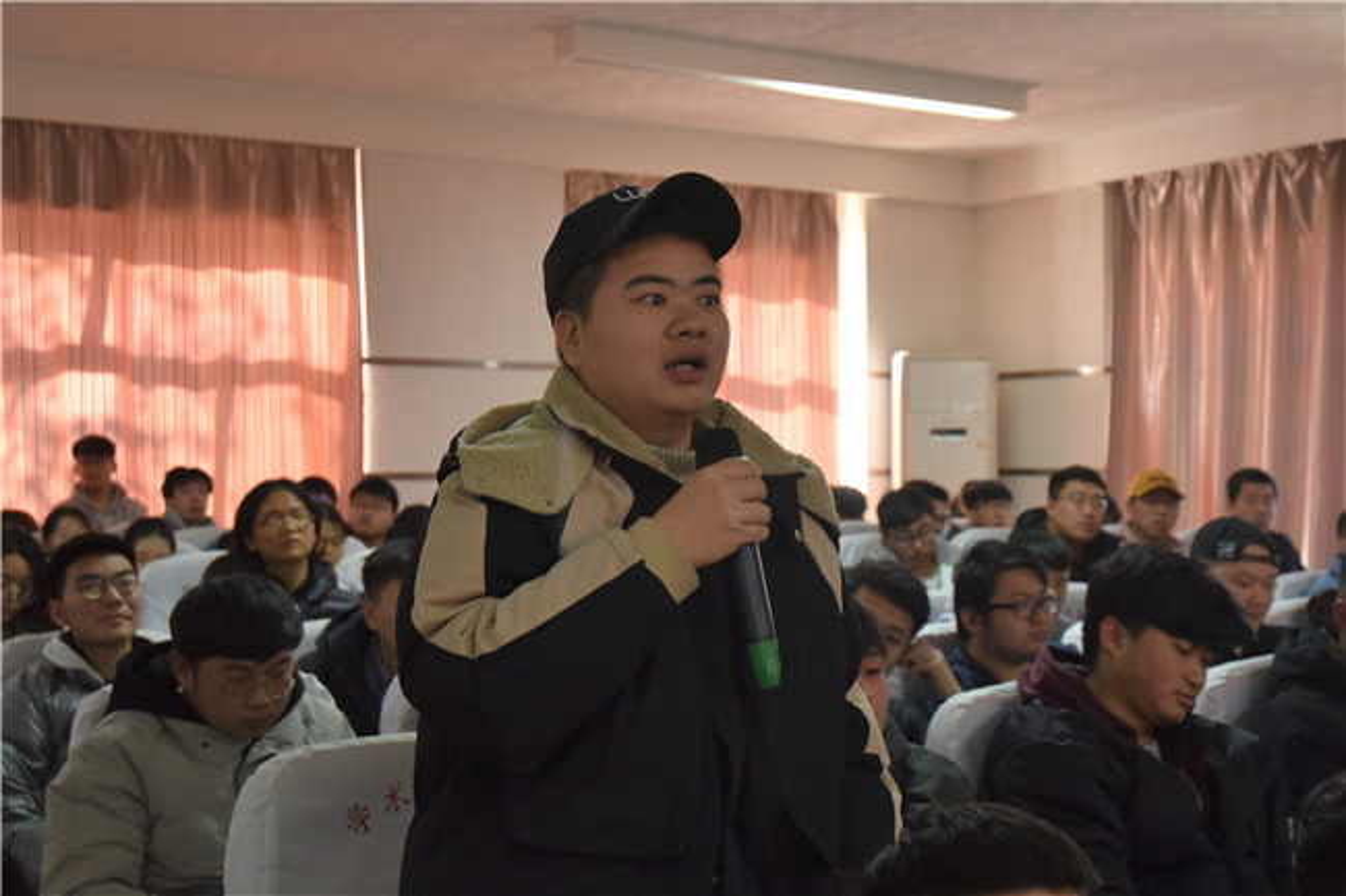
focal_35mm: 35
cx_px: 673
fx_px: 1308
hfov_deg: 54.4
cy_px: 448
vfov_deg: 37.8
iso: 1800
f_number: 4.5
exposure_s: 1/60
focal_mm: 35
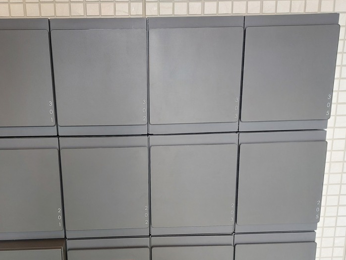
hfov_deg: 54.7
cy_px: 170
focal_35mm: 33
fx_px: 330
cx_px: 131
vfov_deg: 42.5
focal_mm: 5.23
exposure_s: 1/60
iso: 320
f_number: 1.8
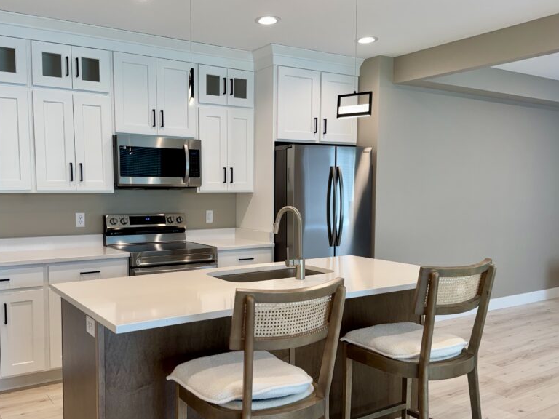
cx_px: 223
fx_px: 517
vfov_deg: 44.1
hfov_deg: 56.4
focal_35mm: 32
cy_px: 232
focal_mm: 6.76
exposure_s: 1/120
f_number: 1.78
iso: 64
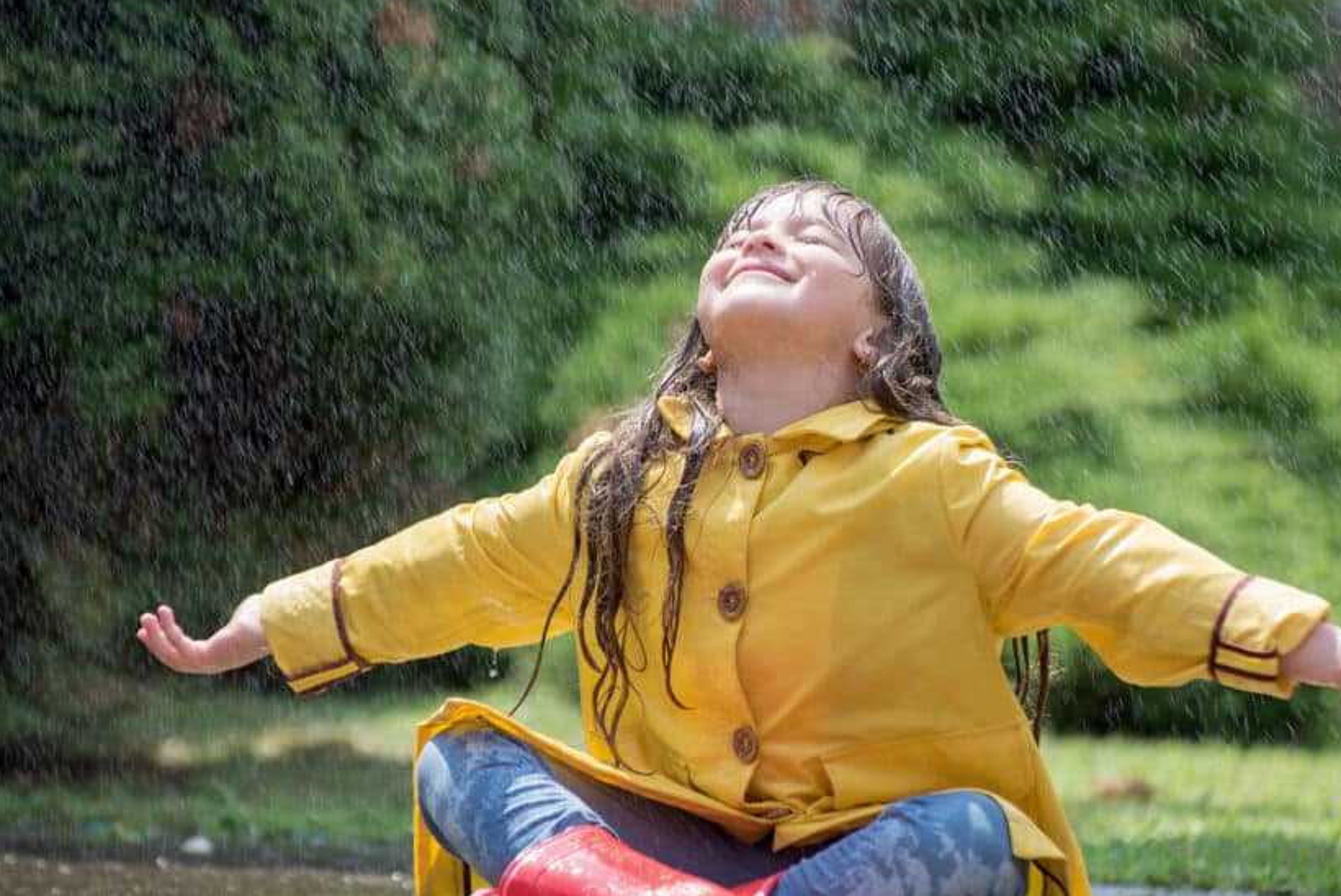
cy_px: 518
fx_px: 8611
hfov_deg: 8.9
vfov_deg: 6.0
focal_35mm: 231
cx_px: 751
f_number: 5
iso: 125
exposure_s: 1/320
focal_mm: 185
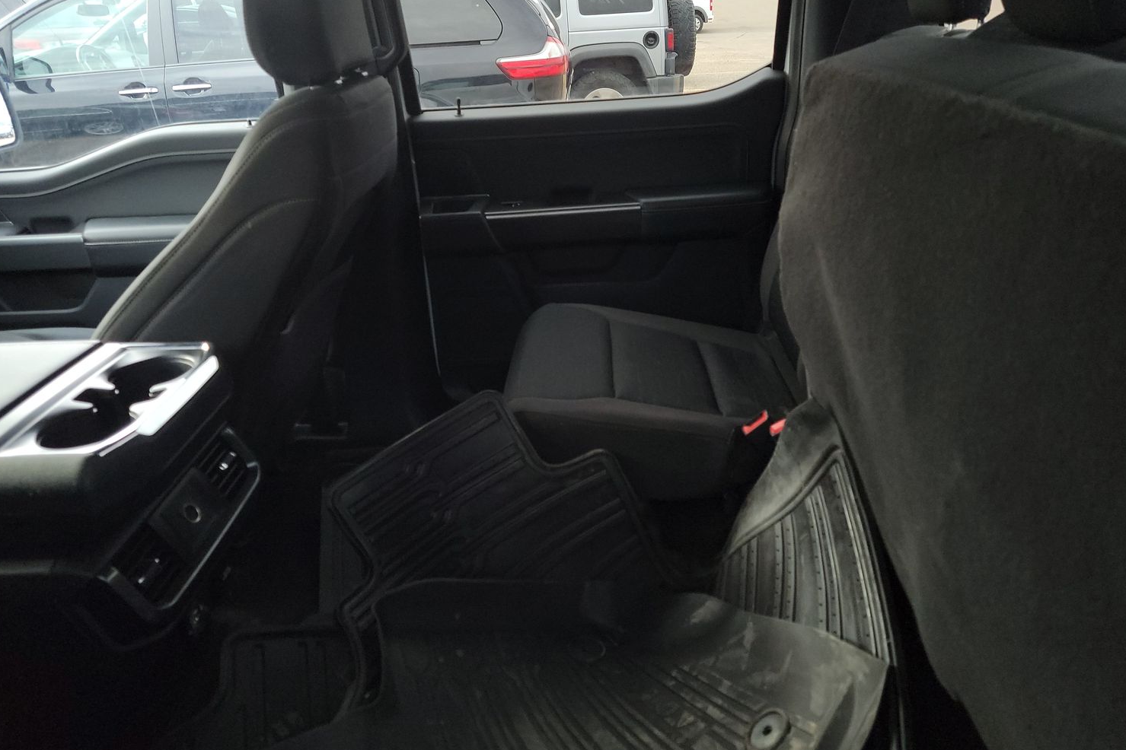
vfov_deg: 47.8
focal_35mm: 27
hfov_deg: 67.4
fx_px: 844
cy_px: 329
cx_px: 563
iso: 754
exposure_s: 1/59
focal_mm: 6.7
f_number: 1.8
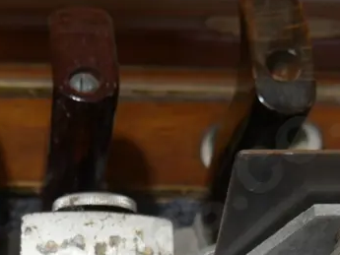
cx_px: 7
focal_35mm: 95
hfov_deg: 20.1
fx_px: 933
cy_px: 358
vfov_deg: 14.7
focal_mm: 16
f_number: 4.5
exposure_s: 1/60
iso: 400
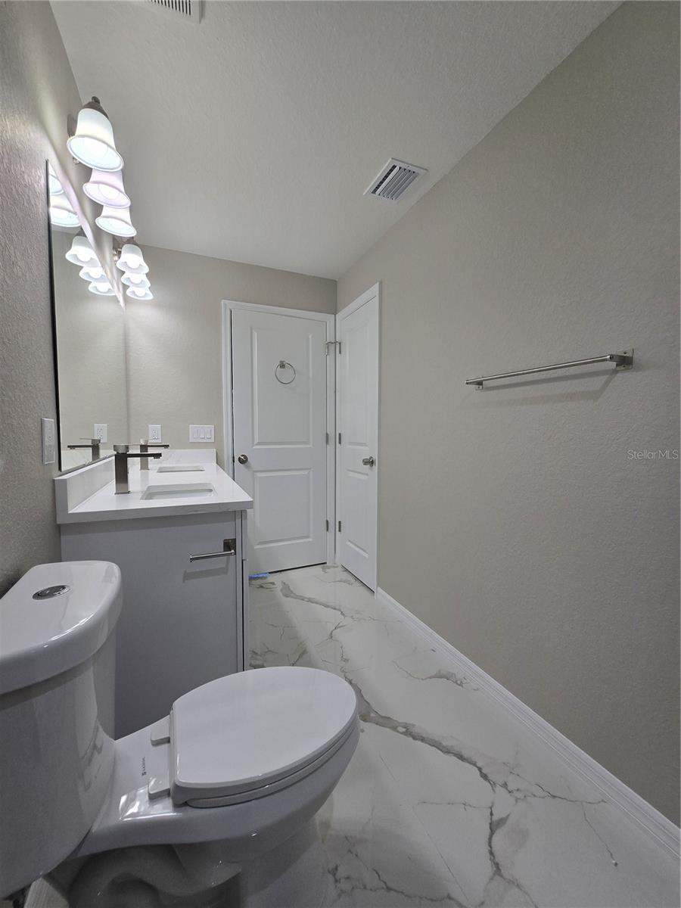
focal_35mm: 13
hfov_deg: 89.9
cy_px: 454
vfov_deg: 106.2
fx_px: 341
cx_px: 340
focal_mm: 2.2
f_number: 2.2
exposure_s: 1/120
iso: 50
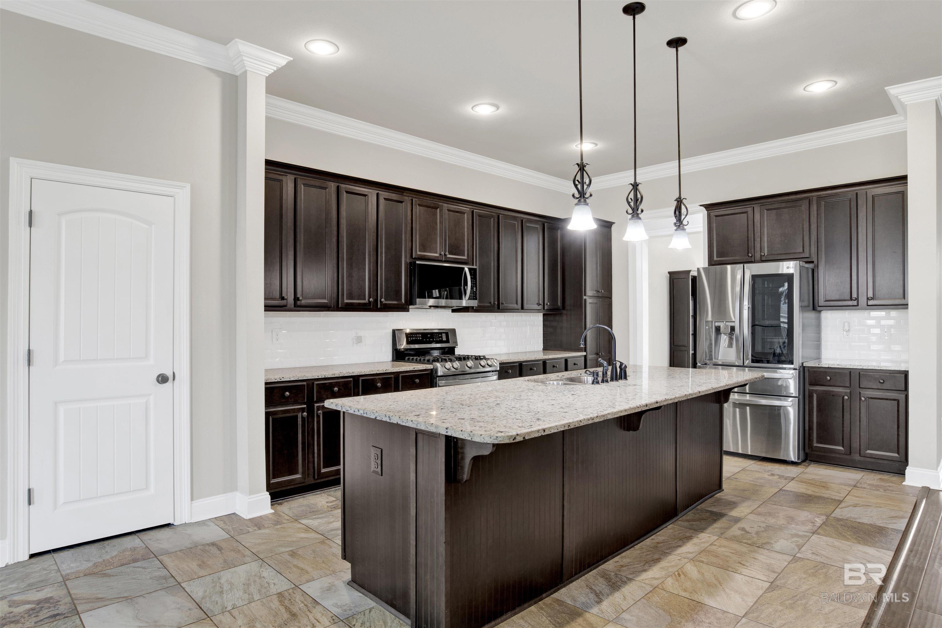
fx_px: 523
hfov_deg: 84.0
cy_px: 314
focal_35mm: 20
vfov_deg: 61.9
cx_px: 471
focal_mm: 20
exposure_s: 1/3
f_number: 11
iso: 200
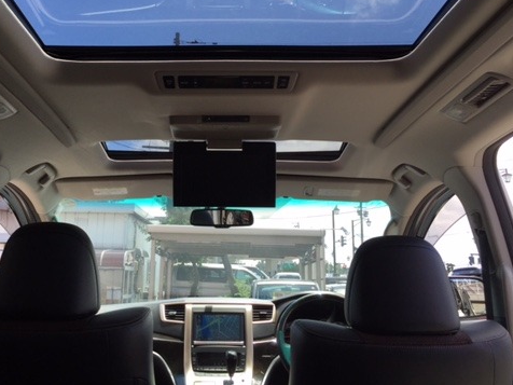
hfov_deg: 47.6
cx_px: 204
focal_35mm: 39
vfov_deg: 36.5
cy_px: 130
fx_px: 578
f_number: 2.2
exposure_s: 1/449
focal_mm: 4.15
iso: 32
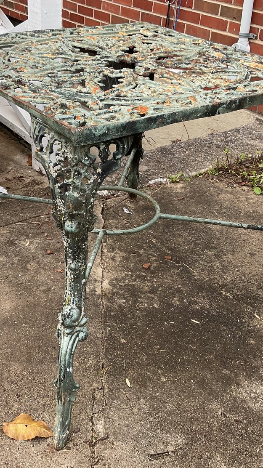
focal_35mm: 43
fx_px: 533
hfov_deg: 27.6
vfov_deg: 47.4
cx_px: 96
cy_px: 238
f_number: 1.8
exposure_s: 1/154
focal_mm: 3
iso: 16
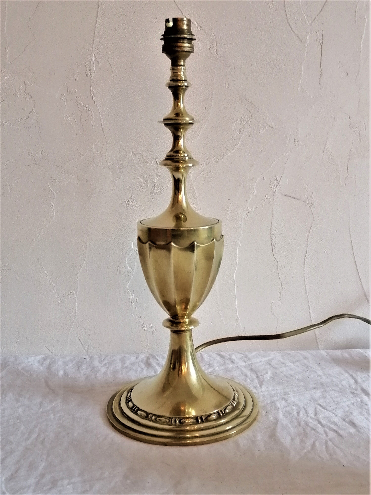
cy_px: 248
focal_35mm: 41
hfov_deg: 35.1
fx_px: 586
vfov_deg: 45.8
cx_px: 186
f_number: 1.8
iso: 200
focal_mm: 5.4
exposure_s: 1/33.3
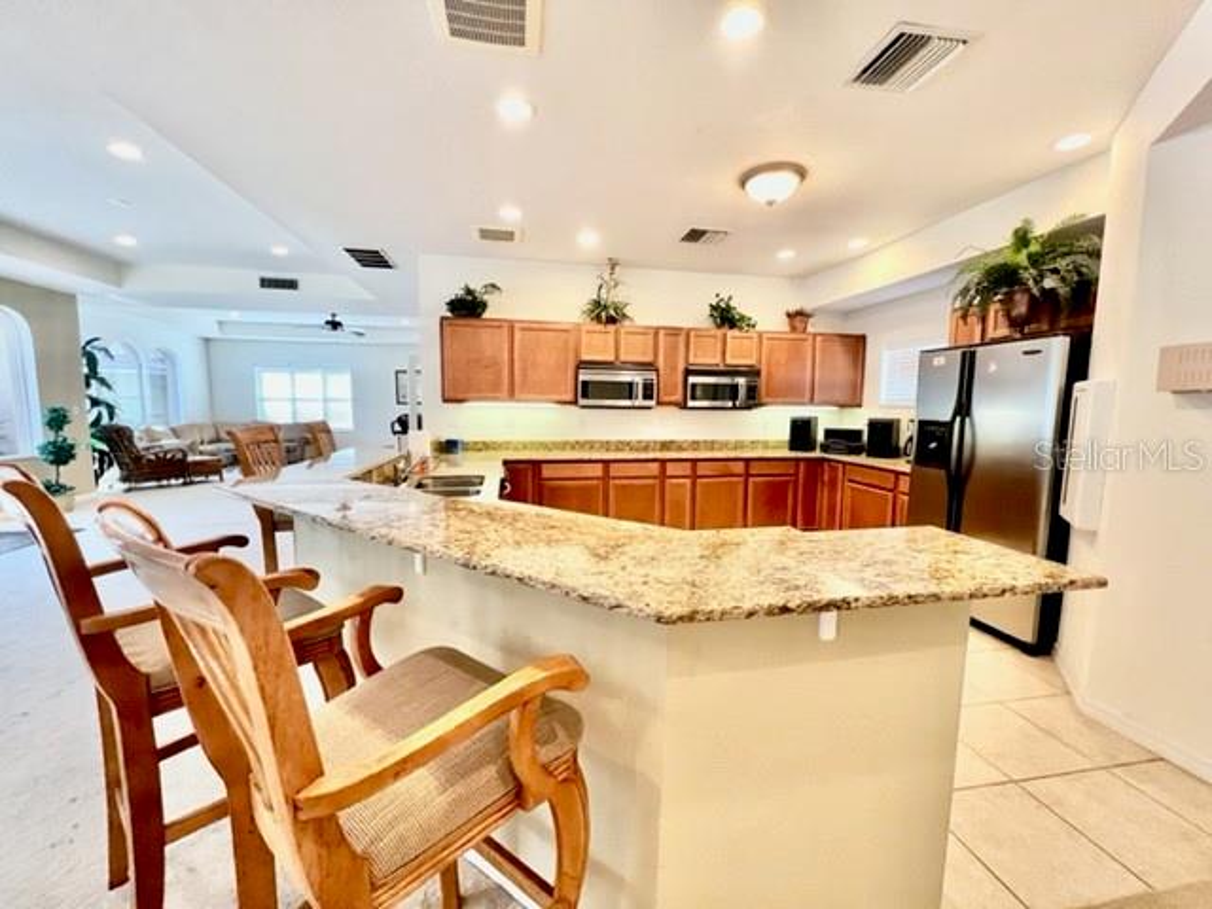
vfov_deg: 89.9
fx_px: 455
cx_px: 606
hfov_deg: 106.2
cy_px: 454
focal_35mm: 13
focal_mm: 1.57
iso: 200
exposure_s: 1/60
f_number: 1.8
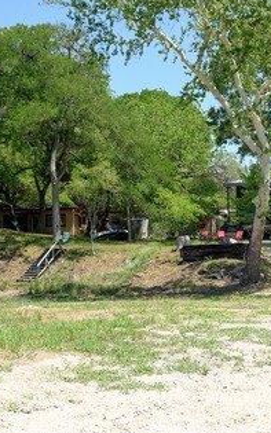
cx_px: 312
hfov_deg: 19.9
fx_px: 732
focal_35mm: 62
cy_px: 284
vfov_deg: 32.7
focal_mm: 30
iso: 2000
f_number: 6.3
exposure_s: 1/8000
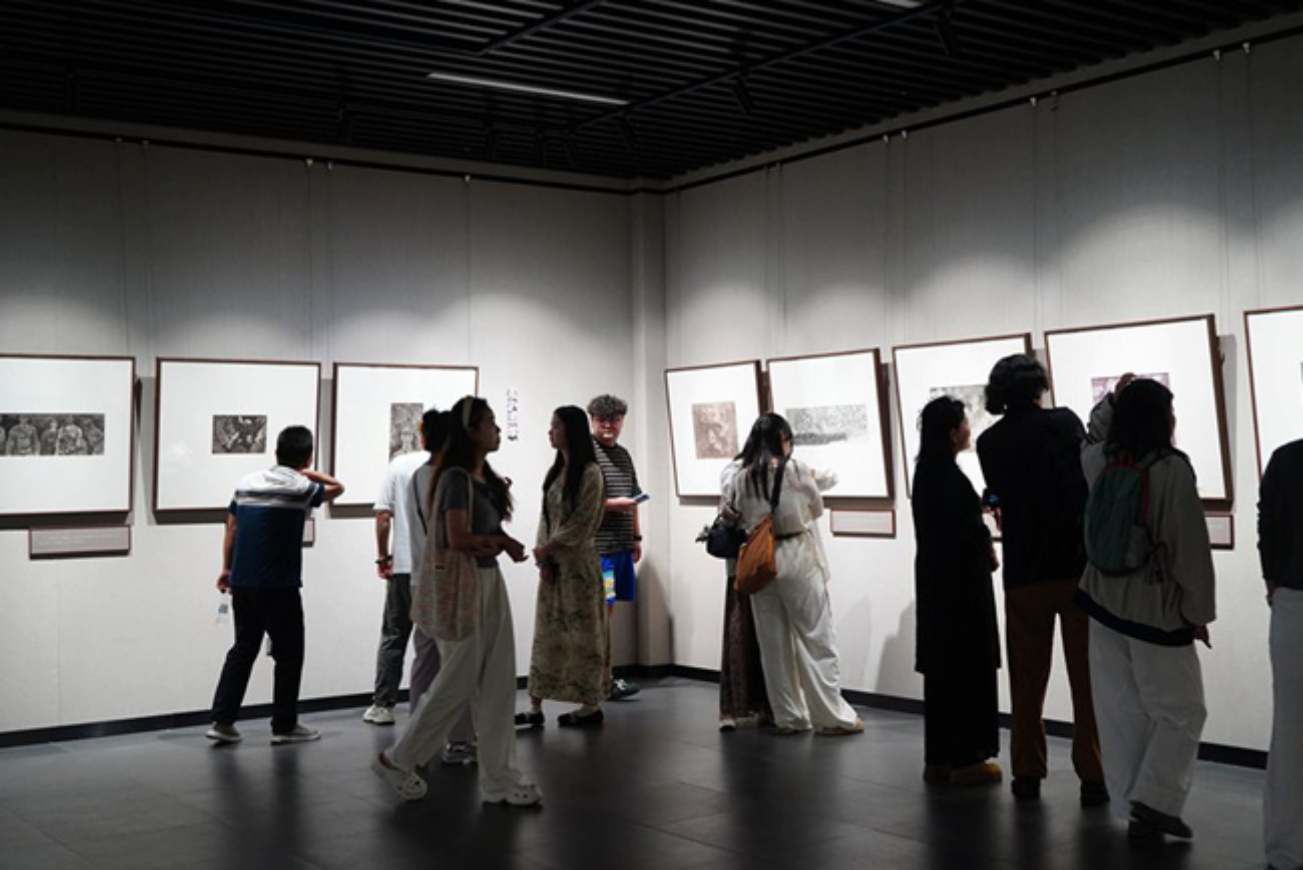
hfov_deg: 46.4
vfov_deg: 31.9
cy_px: 454
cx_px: 686
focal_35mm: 42
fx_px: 1521
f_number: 4
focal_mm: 39
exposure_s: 1/125
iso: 3200
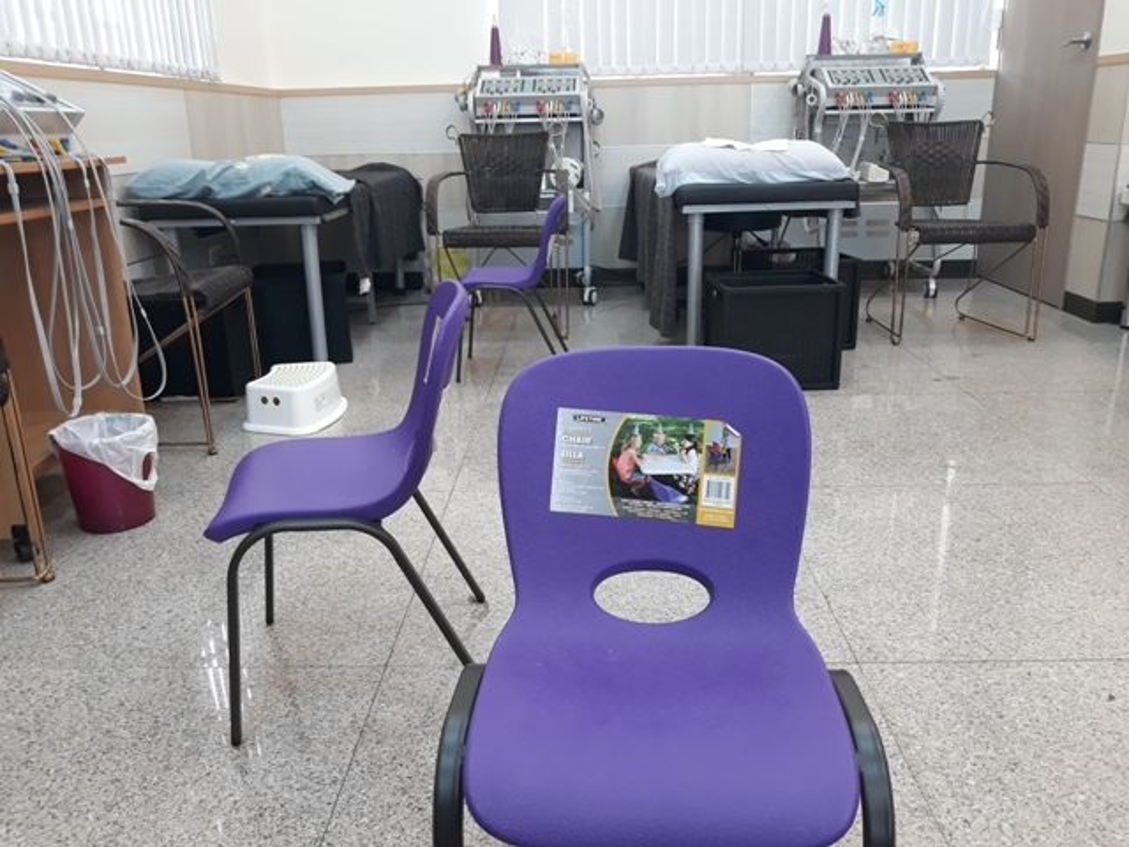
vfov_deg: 51.4
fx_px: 881
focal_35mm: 27
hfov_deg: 65.3
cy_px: 424
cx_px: 564
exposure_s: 1/40
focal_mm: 3.71
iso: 80
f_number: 1.7
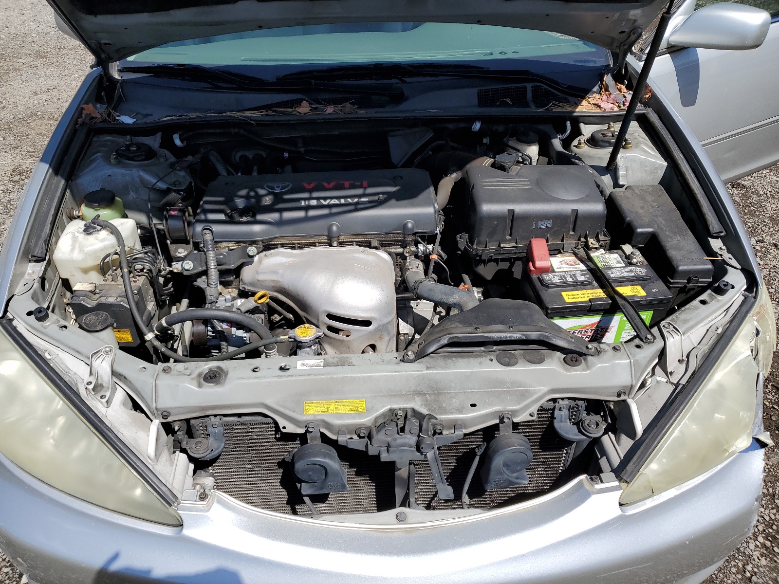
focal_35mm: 26
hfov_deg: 67.3
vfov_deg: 53.1
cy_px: 292
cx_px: 390
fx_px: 585
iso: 50
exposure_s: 1/3333
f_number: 1.5
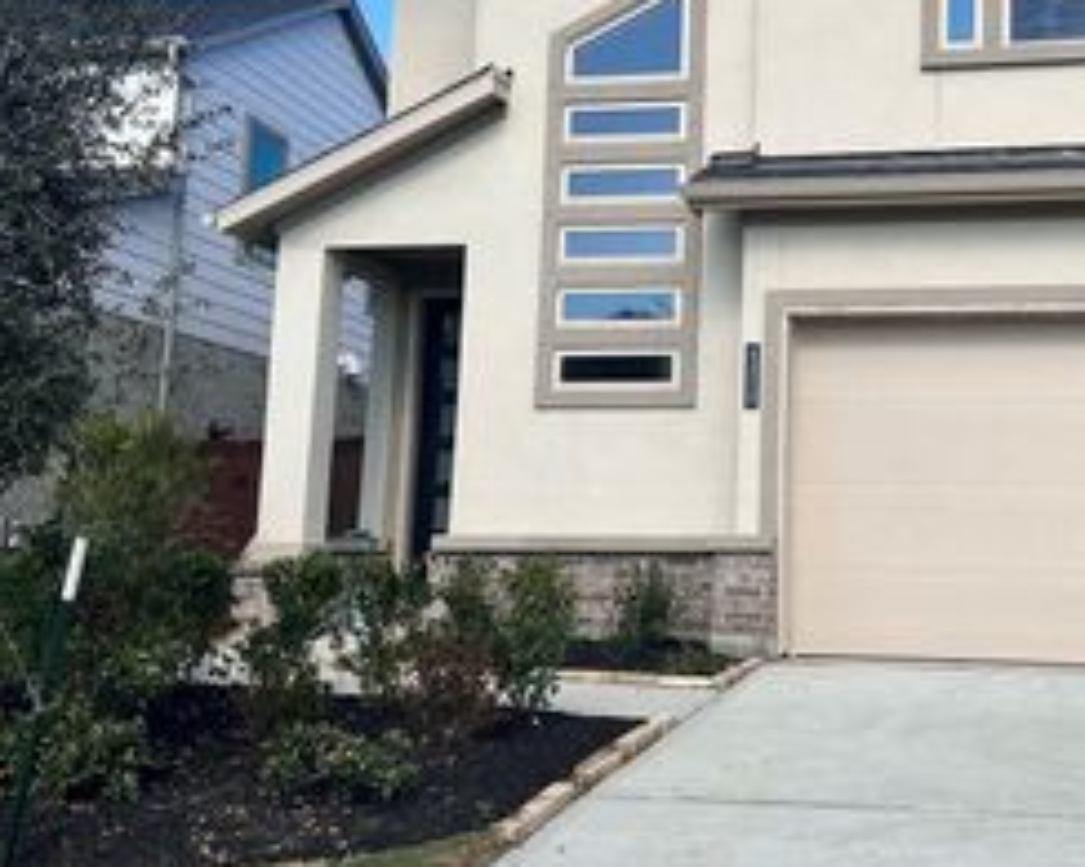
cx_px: 823
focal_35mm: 48
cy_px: 318
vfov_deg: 31.3
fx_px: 1541
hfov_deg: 37.8
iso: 80
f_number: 1.78
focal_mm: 6.86
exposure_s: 1/4545
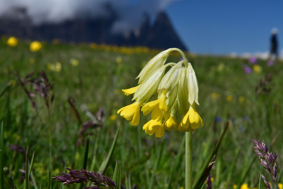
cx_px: 142
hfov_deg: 17.1
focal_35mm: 120
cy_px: 94
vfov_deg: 11.4
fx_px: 943
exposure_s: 1/320
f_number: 25
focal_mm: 80
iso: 800
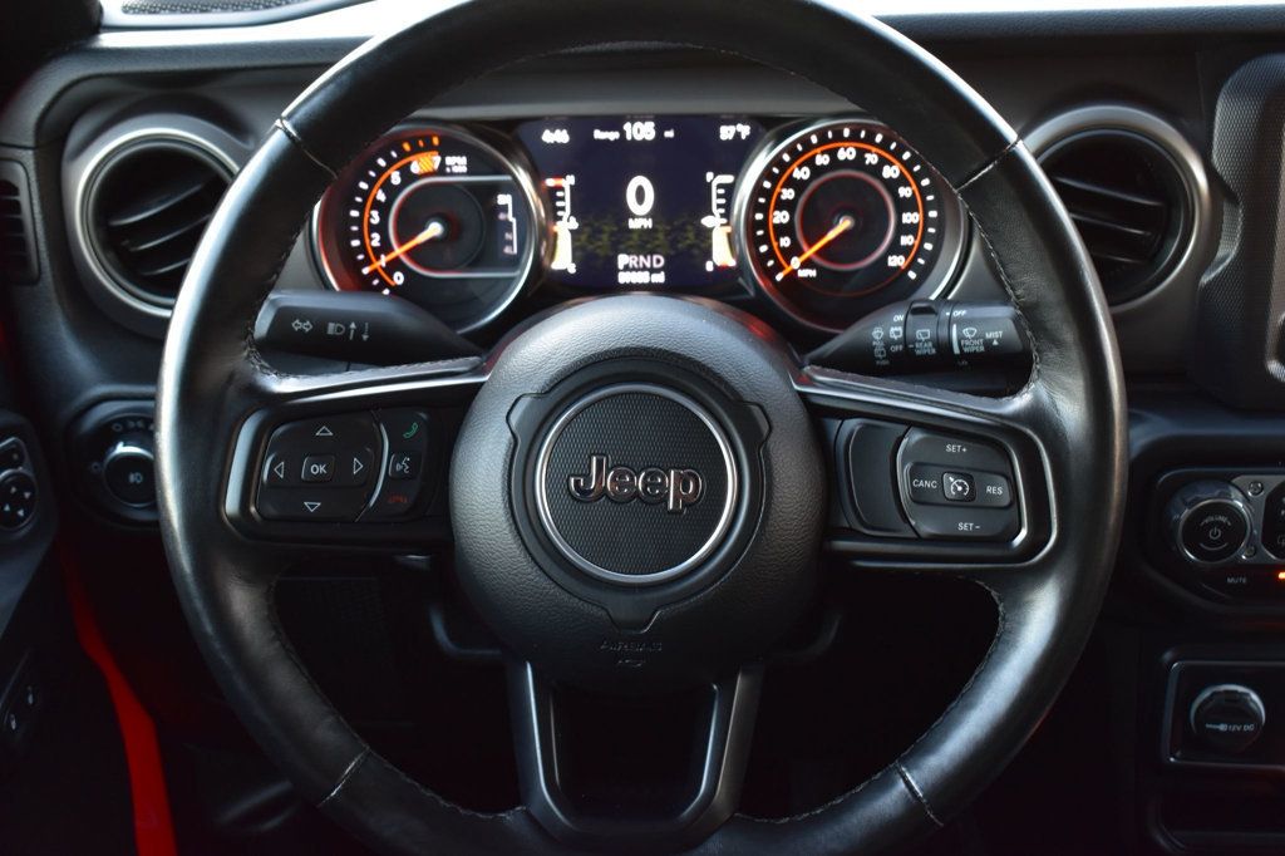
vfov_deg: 26.5
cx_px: 642
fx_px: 1820
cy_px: 428
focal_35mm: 51
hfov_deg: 38.9
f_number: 6.3
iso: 1000
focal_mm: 34
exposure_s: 1/15
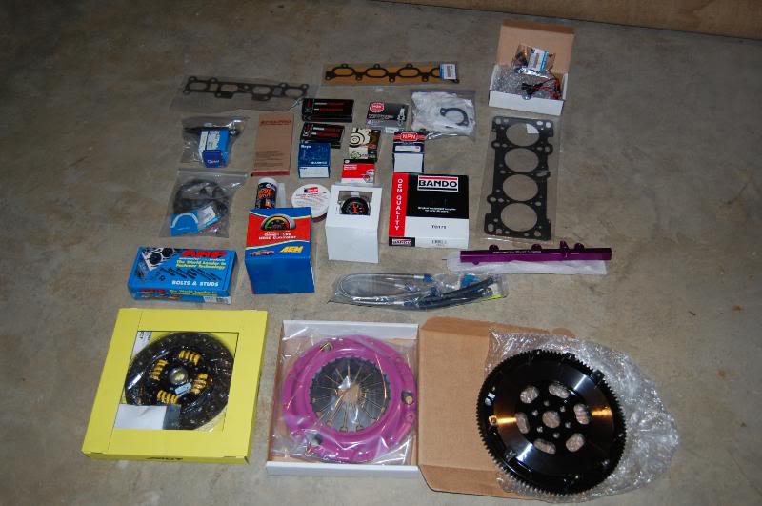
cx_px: 381
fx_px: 698
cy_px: 253
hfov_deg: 57.3
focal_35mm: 33
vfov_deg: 39.9
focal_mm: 22
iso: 400
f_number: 3.8
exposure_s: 1/60
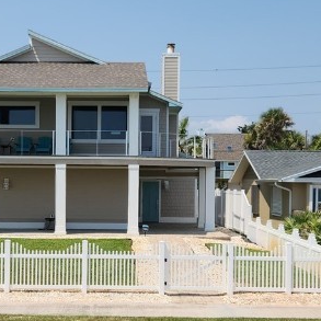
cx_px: 78
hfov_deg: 24.0
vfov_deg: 24.3
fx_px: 745
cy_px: 198
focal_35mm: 71
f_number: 1.8
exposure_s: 1/2579
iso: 20
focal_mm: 5.4
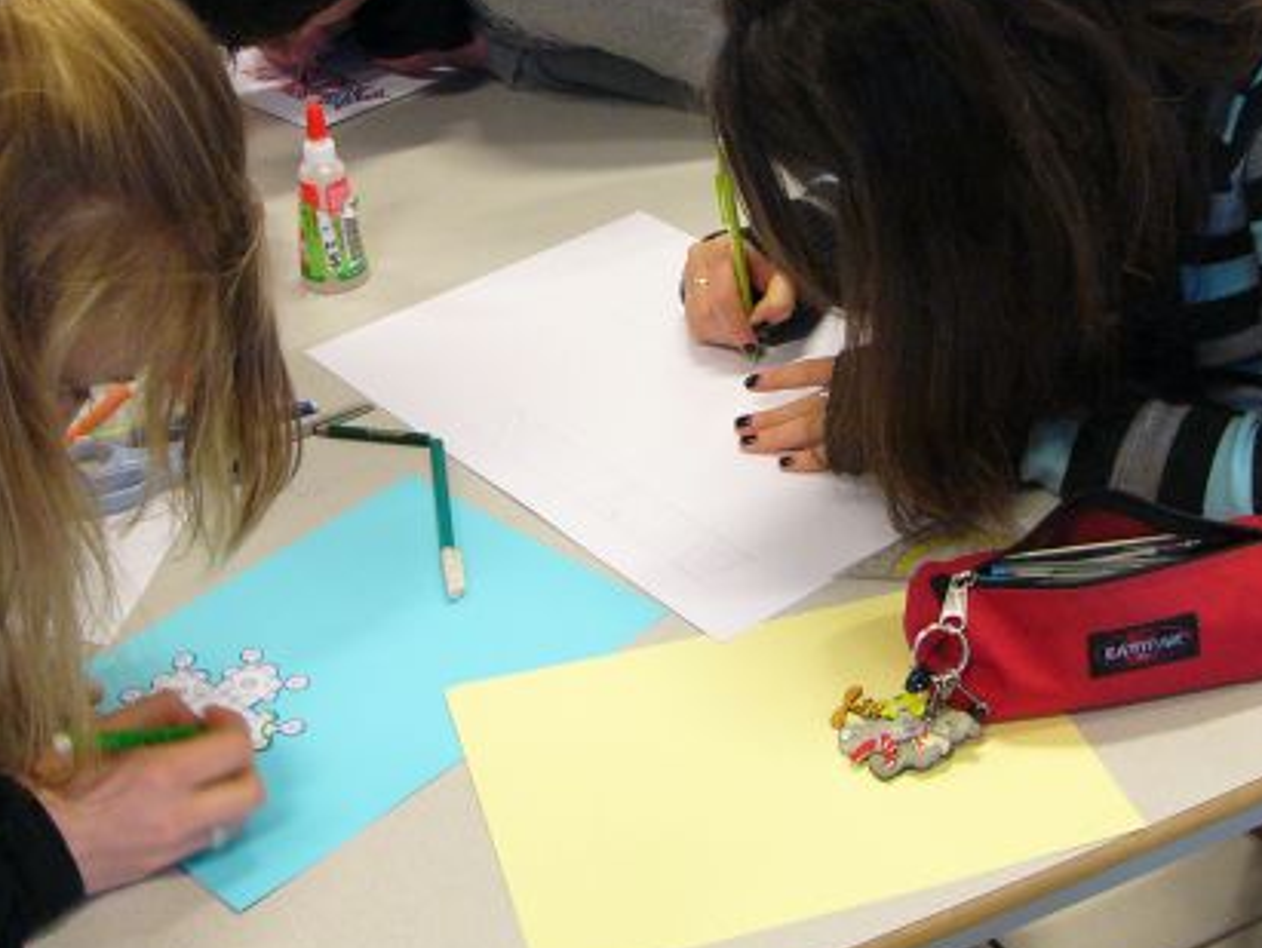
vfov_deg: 26.0
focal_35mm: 56
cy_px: 301
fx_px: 2043
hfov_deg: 34.3
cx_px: 586
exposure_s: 1/25
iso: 200
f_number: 2.8
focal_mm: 6
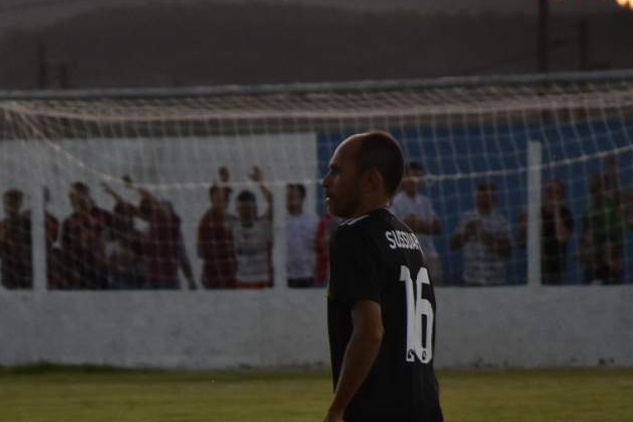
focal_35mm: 473
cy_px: 500
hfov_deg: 4.4
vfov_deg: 2.9
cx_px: 122
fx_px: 8316
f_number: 5.6
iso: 1000
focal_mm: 122
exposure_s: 1/160
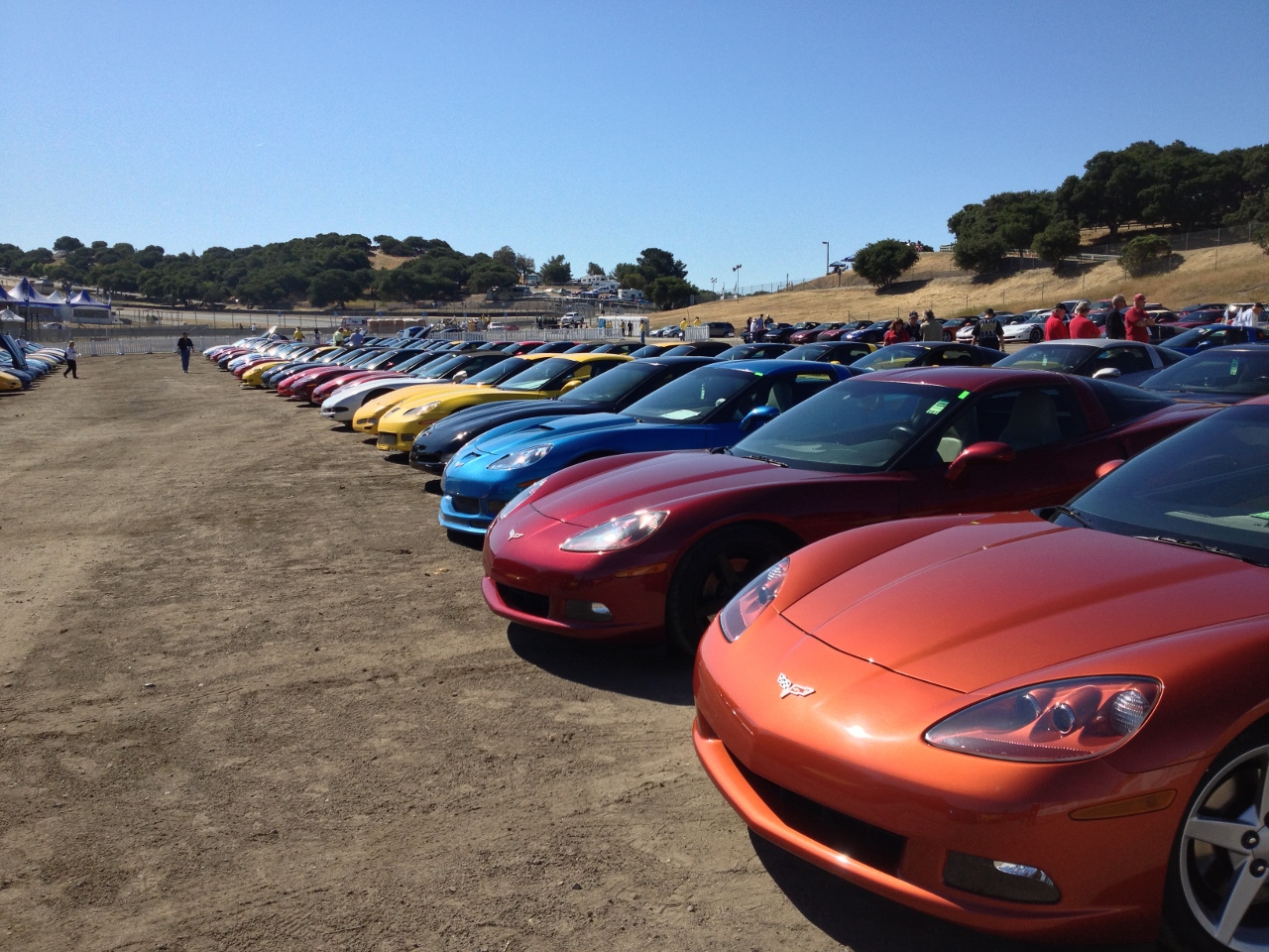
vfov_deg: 40.7
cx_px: 634
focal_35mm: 35
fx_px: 1283
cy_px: 476
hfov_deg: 52.6
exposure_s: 1/2045
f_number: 2.4
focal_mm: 4.28
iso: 50
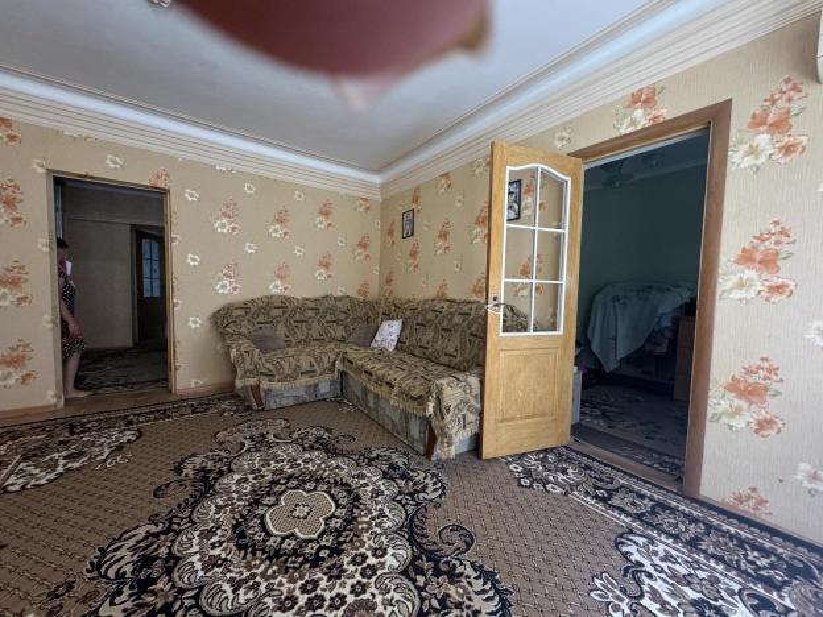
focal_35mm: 14
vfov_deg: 85.7
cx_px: 412
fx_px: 333
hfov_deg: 102.1
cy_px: 308
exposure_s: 1/100
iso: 250
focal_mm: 2.22
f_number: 2.2
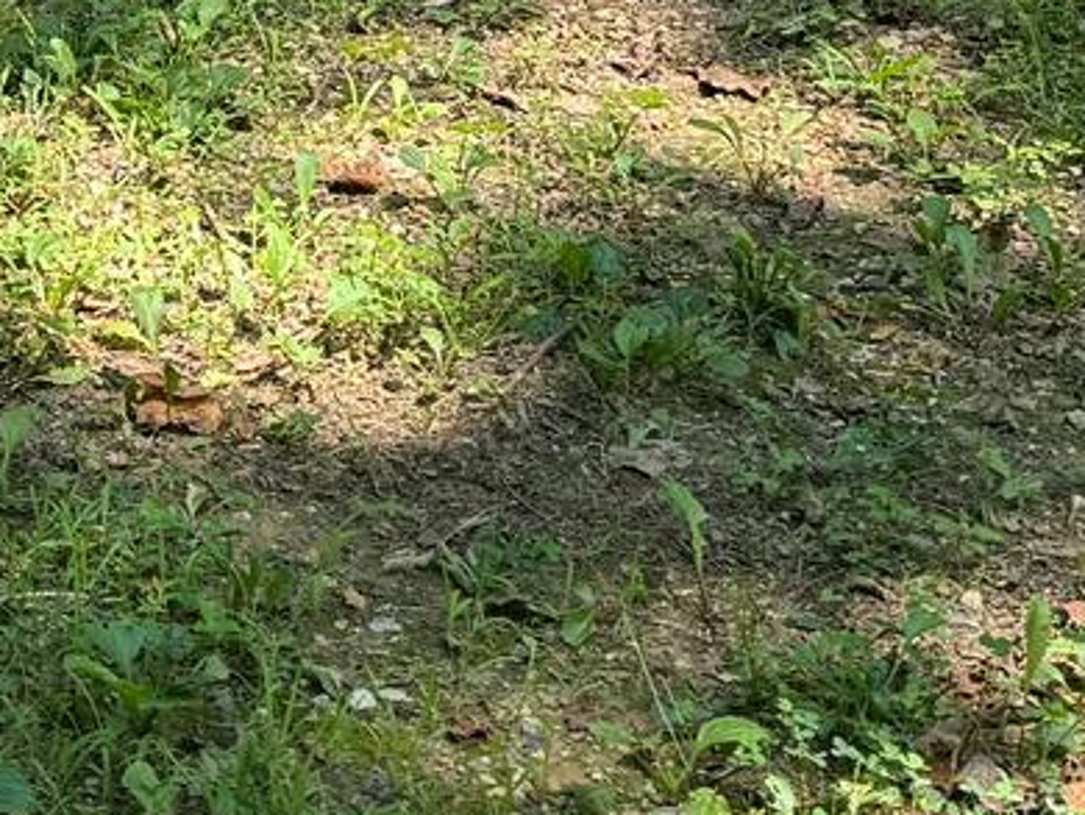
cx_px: -242
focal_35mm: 126
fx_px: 3952
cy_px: -971
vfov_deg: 10.5
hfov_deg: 15.1
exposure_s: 1/664
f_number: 1.78
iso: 80
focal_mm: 6.76
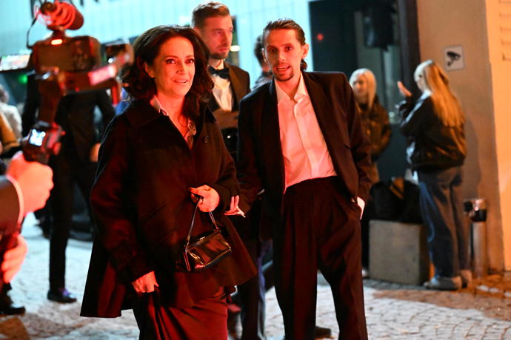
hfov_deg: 28.1
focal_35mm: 72
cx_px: 256
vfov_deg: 18.9
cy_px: 170
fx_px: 1022
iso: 20000
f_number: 3.2
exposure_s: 1/60
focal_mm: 72
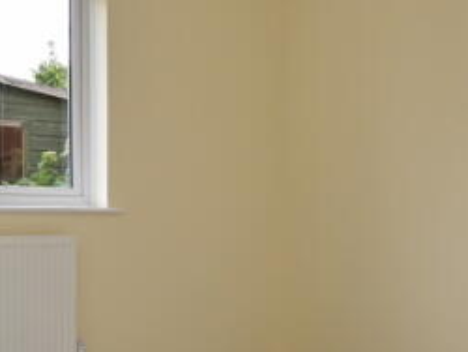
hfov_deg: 32.5
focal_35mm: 59
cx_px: 176
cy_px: 233
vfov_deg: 24.7
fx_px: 798
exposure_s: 1/200
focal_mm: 10
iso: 180
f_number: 5
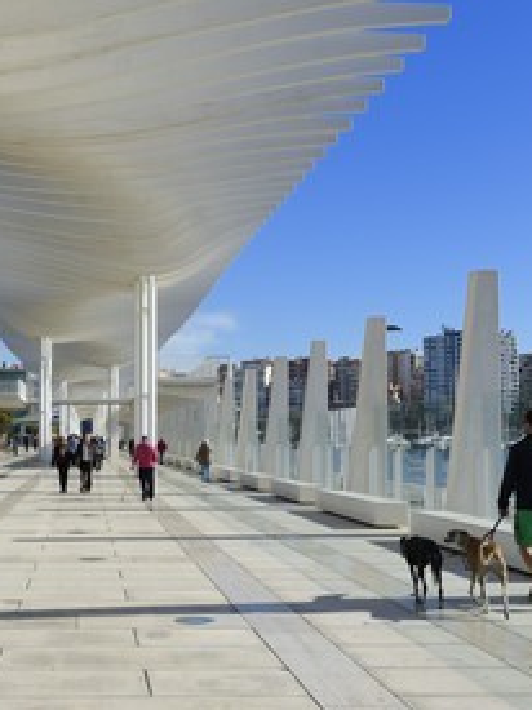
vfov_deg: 40.4
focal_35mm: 47
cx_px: 163
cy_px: 359
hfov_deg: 30.5
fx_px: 964
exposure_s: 1/250
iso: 100
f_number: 10
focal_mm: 32
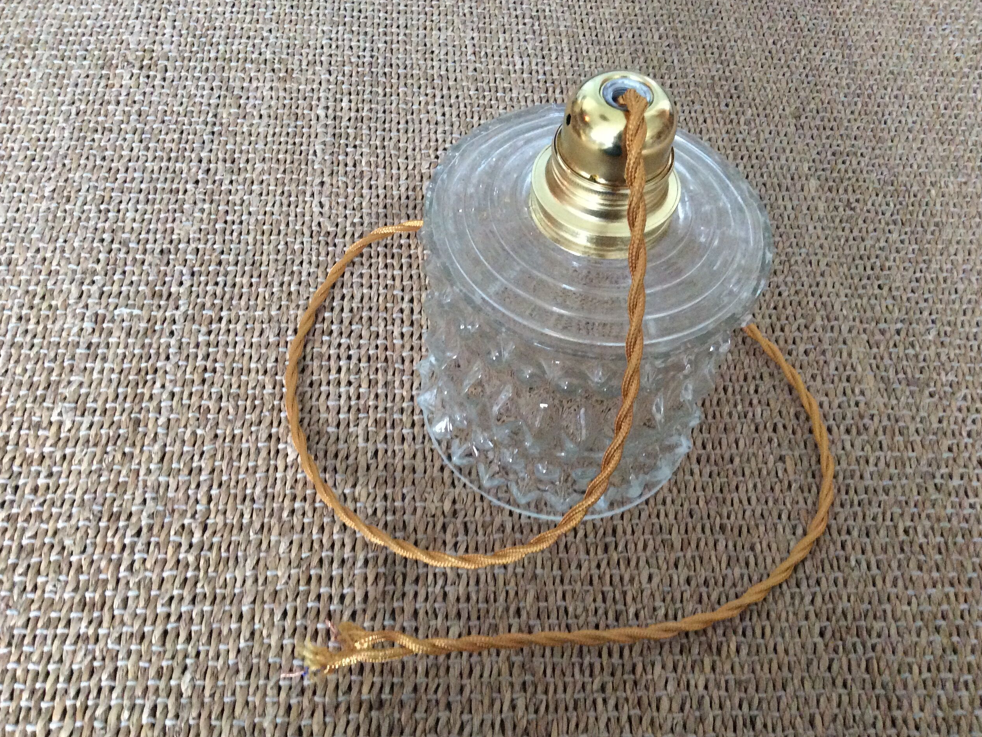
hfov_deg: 55.4
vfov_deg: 42.9
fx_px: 936
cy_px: 369
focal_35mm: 33
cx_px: 485
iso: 320
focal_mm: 3.3
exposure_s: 1/25
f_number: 2.4
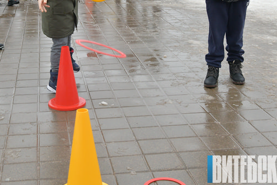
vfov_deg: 20.9
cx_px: 103
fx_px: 493
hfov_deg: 31.3
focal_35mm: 64
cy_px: 24
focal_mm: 36
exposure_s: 1/320
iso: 1250
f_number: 5.6
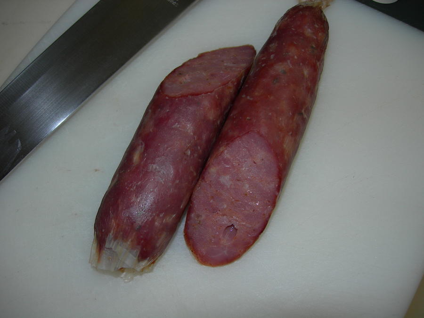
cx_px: 212
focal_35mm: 38
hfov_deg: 49.0
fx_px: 465
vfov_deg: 37.7
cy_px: 159
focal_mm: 7.8
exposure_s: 1/60.1
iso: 50
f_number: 2.8
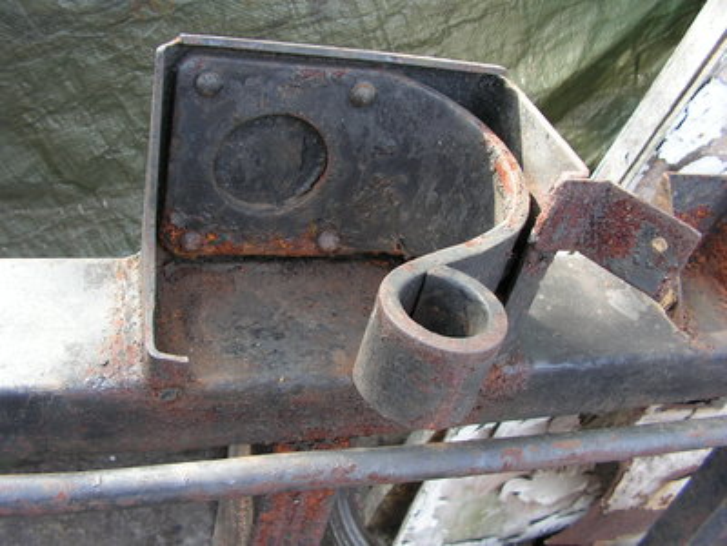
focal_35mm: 36
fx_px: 756
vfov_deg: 39.7
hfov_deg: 51.4
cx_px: 364
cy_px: 273
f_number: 3.2
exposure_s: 1/40
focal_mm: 6
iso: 64
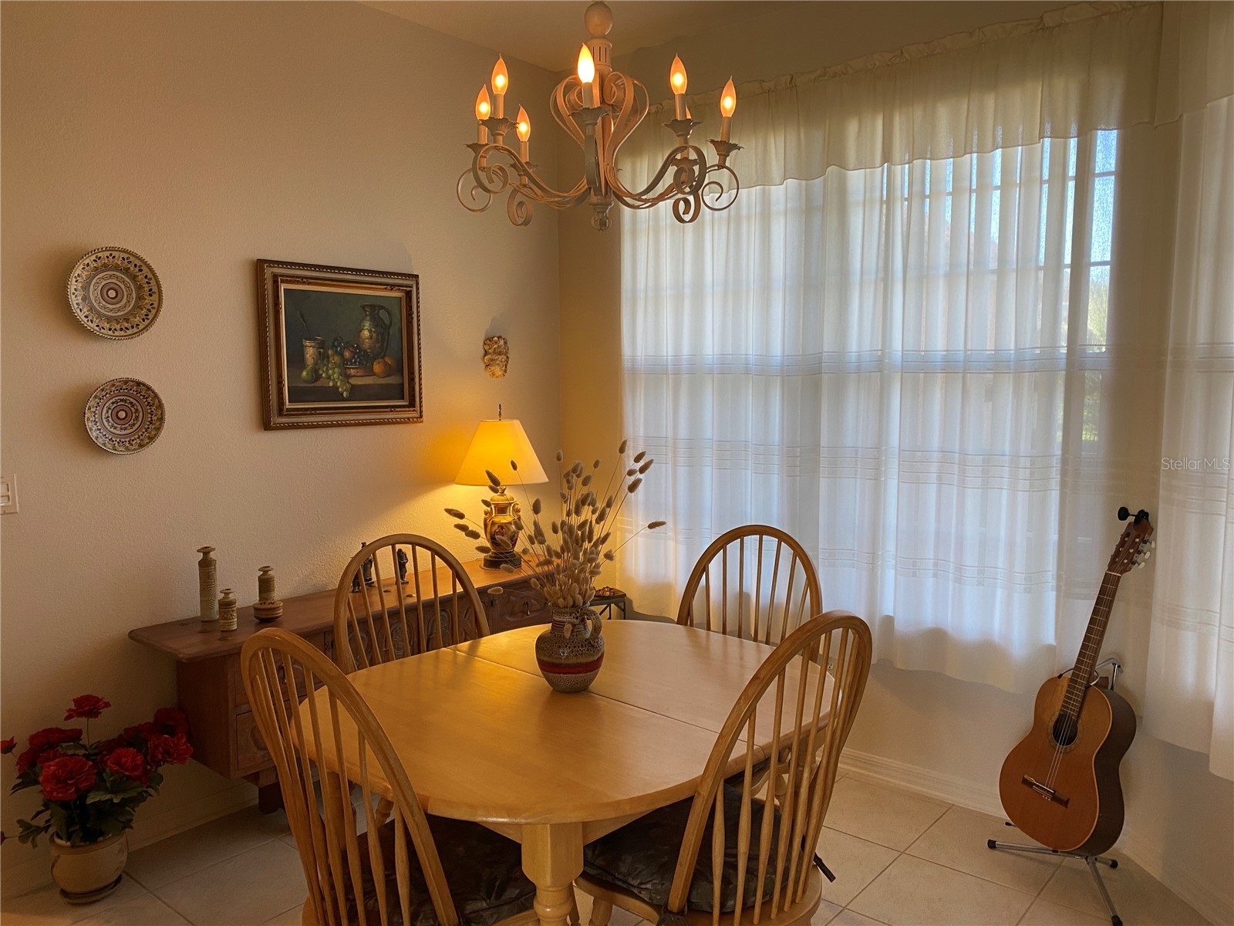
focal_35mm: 26
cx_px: 617
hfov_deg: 67.3
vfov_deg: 53.1
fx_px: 927
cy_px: 463
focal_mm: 4.25
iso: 80
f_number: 1.8
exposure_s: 1/60
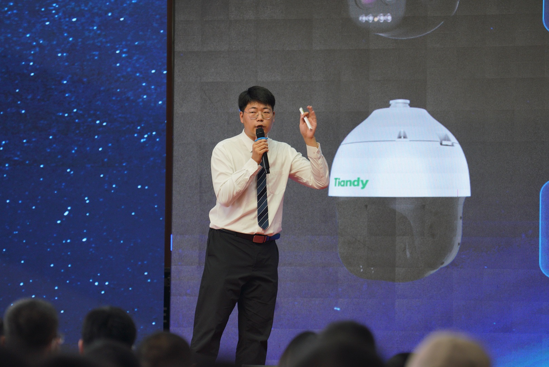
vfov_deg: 4.6
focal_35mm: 300
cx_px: 274
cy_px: 184
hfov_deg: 6.9
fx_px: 4576
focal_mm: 200
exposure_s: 1/100
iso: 320
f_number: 4
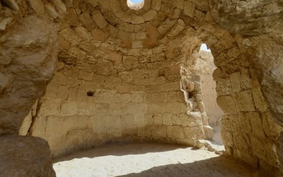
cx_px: 142
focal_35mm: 15
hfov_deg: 101.5
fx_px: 116
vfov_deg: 74.6
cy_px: 81
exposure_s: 1/80
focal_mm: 14
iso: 100
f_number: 10
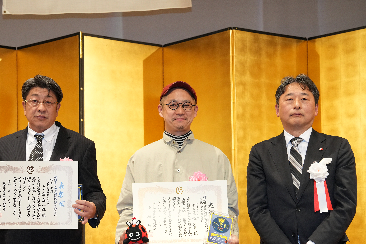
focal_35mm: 89
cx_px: 149
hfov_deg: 22.8
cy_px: 150
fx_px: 905
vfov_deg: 15.3
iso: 2500
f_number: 5.6
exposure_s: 1/200
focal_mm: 70
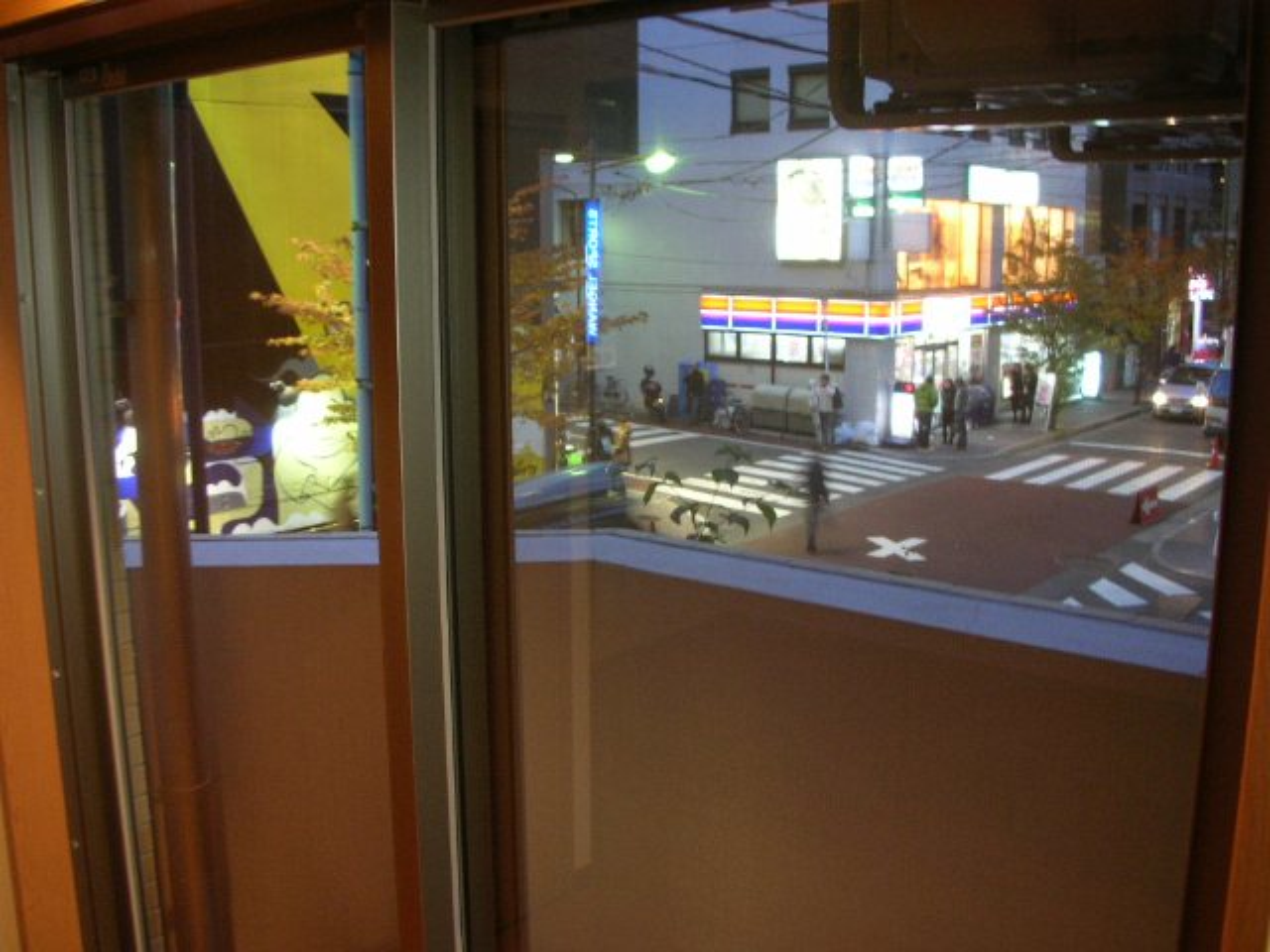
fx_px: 1284
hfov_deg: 52.6
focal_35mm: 35
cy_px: 476
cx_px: 635
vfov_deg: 40.7
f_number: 3
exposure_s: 1/3.9
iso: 118
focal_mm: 5.8
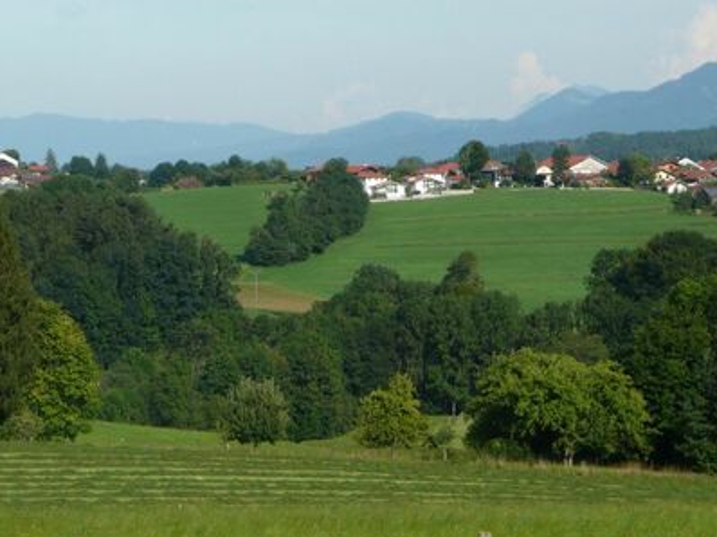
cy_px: 238
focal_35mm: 189
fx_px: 3912
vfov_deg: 7.8
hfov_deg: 10.5
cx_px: 327
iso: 100
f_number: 4.7
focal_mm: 20.9
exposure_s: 1/500
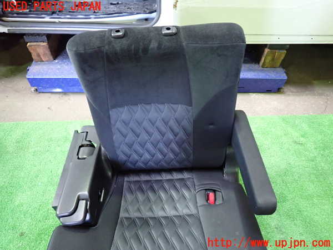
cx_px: 166
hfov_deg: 69.4
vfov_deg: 54.9
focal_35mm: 25
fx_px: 240
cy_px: 125
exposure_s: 1/30
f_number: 2
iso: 800
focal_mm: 4.5
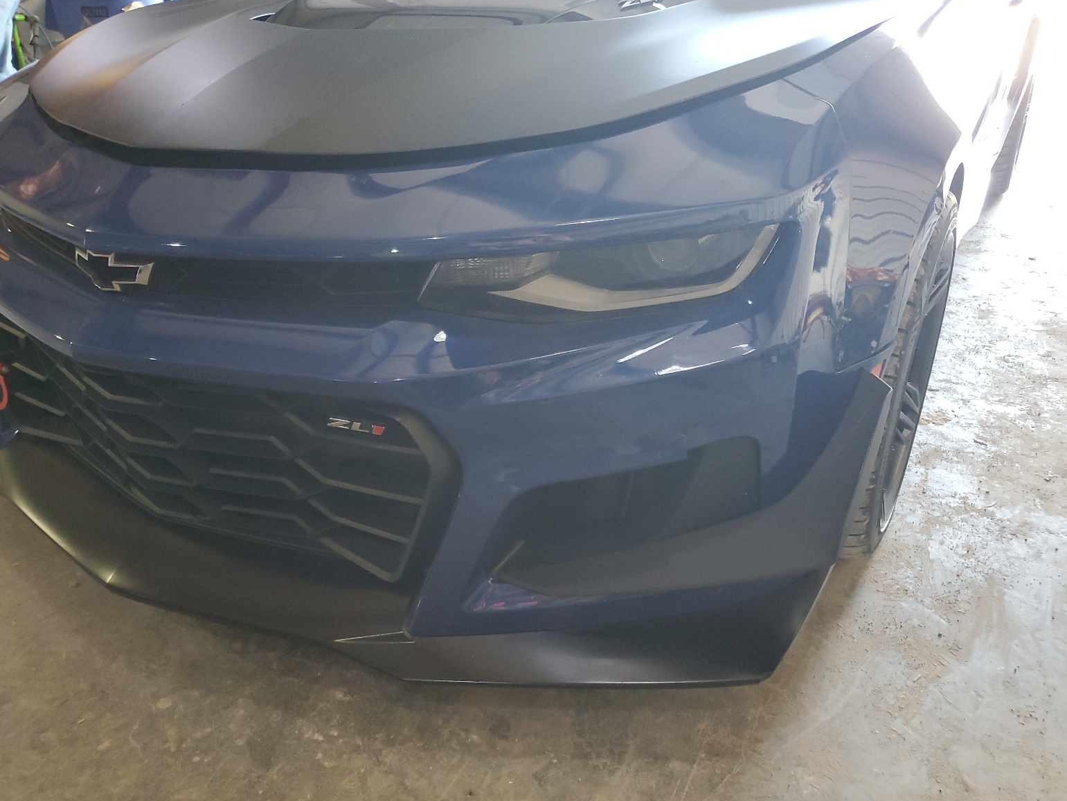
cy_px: 412
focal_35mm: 27
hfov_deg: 65.3
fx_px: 832
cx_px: 521
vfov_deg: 51.4
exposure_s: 1/60.2
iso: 219
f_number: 1.5
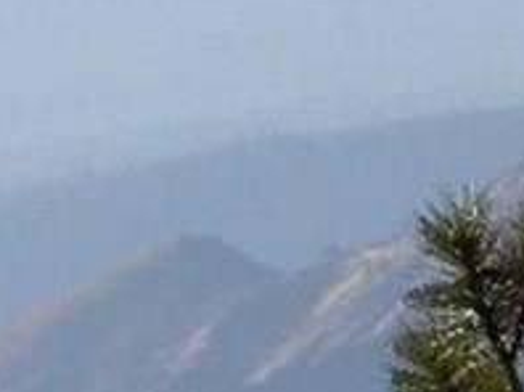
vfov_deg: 0.9
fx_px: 26398
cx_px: -265
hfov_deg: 1.1
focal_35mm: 1746
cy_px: 326
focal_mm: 59.9
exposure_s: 1/343
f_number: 5.6
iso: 64
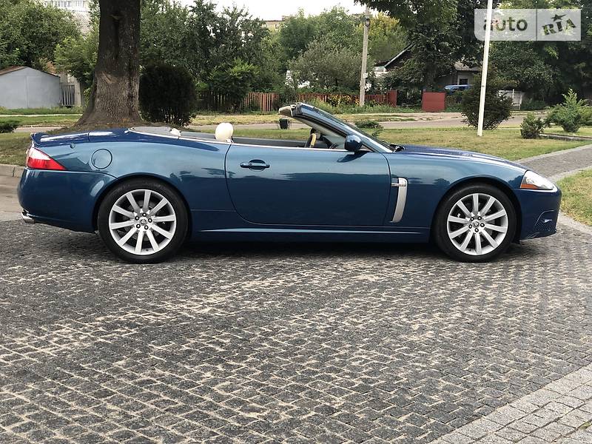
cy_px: 222
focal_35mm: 52
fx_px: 889
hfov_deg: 36.8
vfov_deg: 28.0
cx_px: 296
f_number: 2.4
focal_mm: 6
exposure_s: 1/60
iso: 25
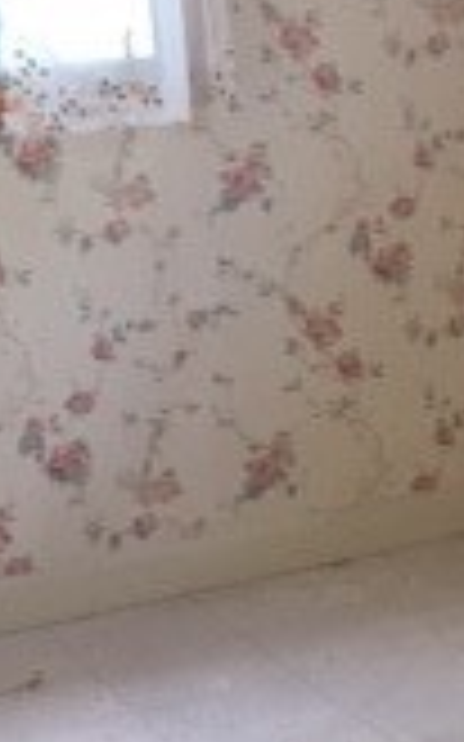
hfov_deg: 10.7
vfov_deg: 17.5
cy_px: 288
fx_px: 2410
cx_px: 631
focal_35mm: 119
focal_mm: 4.15
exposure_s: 1/30
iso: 32
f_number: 2.2
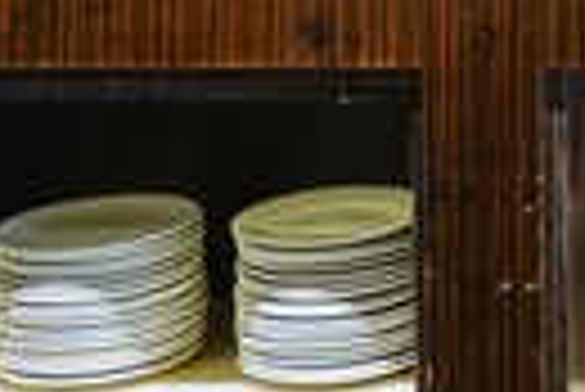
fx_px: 3611
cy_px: -640
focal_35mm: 222
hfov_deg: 8.0
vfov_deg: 5.9
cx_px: 1724
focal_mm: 34
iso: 800
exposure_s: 1/40
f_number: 3.2
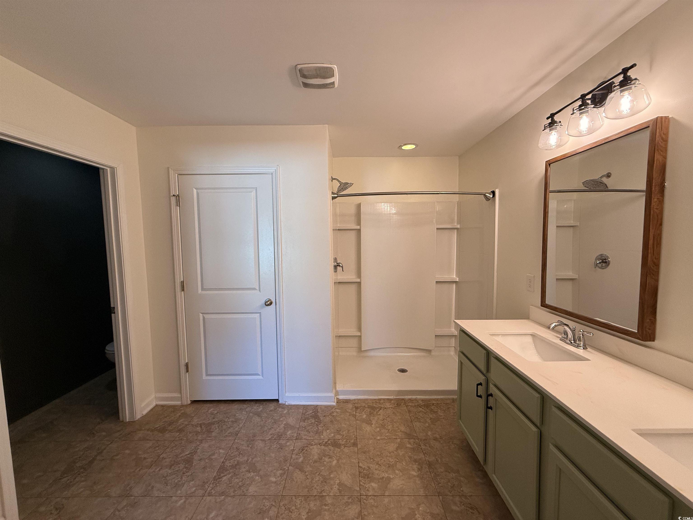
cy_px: 260
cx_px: 346
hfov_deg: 102.1
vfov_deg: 85.7
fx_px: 280
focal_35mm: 14
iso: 160
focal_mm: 2.22
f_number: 2.2
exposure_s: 1/120
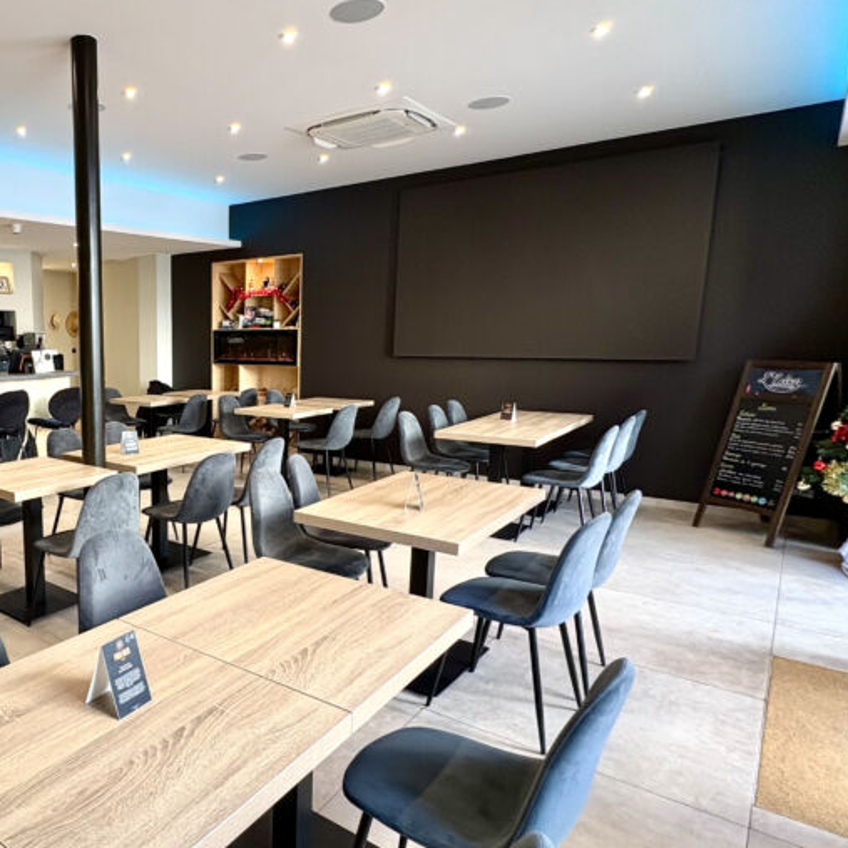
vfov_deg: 62.9
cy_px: 447
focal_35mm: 25
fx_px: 693
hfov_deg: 57.3
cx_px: 147
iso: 200
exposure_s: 1/100
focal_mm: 2.22
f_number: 2.2
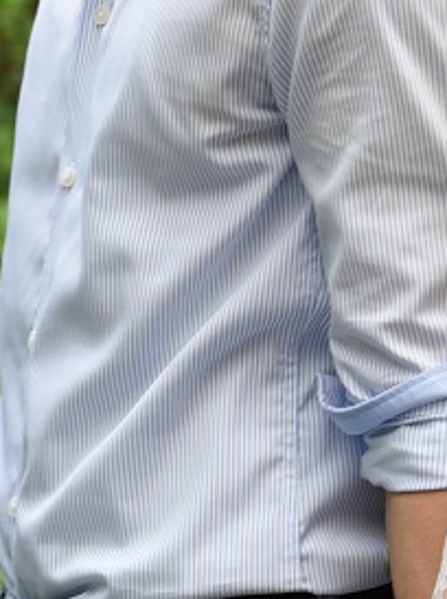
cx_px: 469
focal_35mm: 240
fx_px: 4142
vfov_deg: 8.2
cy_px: -83
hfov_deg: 6.2
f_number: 5
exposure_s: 1/160
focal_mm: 85
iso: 400
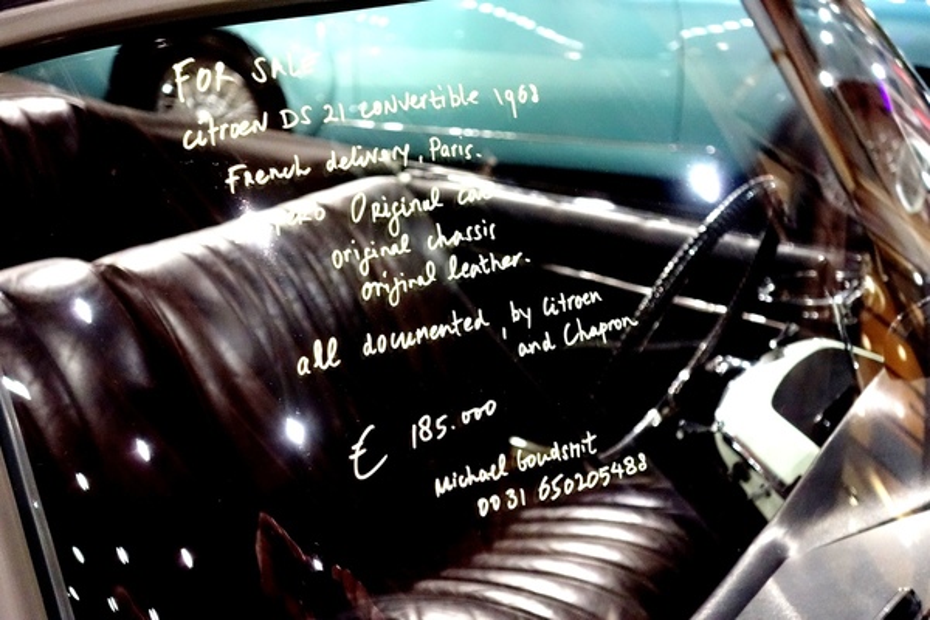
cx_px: 465
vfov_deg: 29.2
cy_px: 310
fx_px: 1188
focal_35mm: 46
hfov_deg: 42.7
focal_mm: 17.18
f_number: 3.2
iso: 2000
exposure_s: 1/50
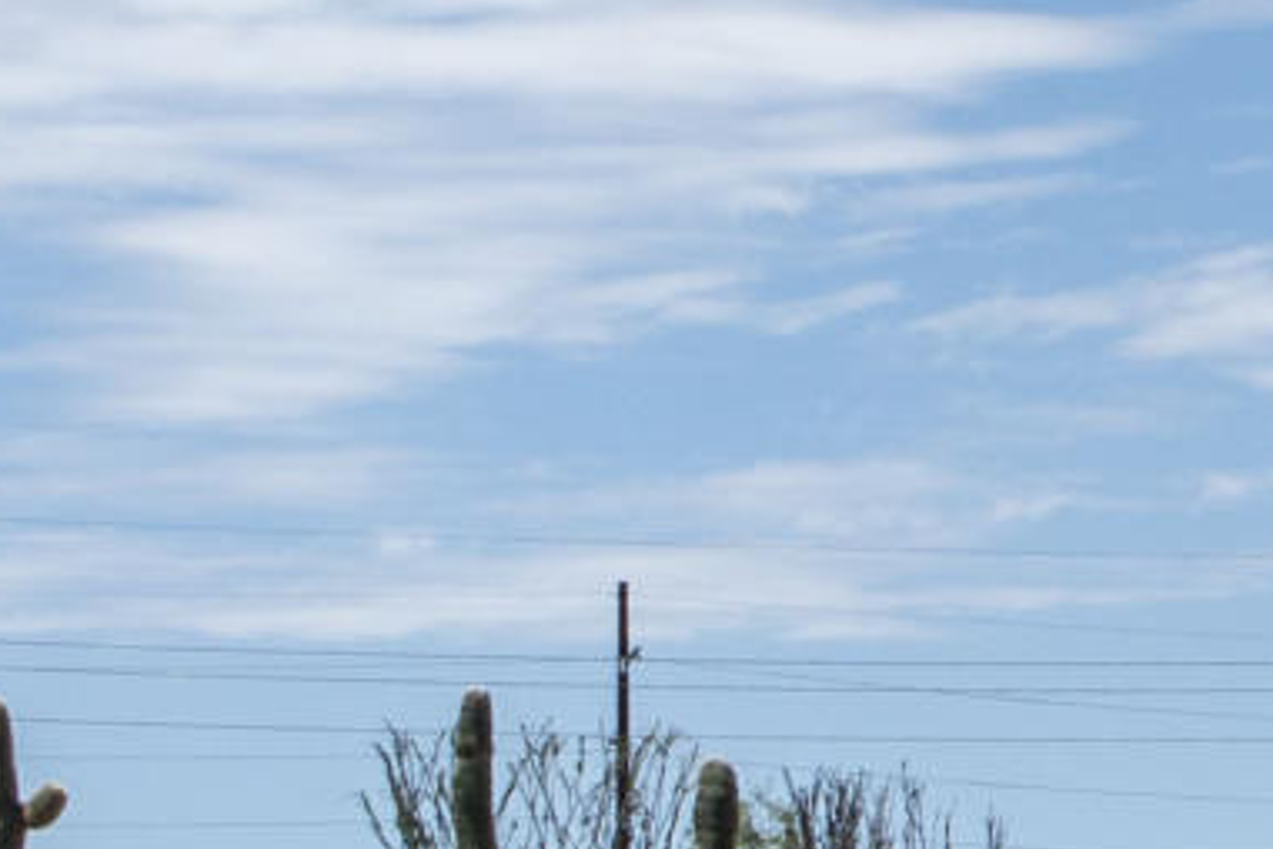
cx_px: 1784
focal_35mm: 248
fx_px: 8767
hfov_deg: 8.2
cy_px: -40
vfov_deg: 5.5
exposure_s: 1/250
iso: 100
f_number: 14
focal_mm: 21
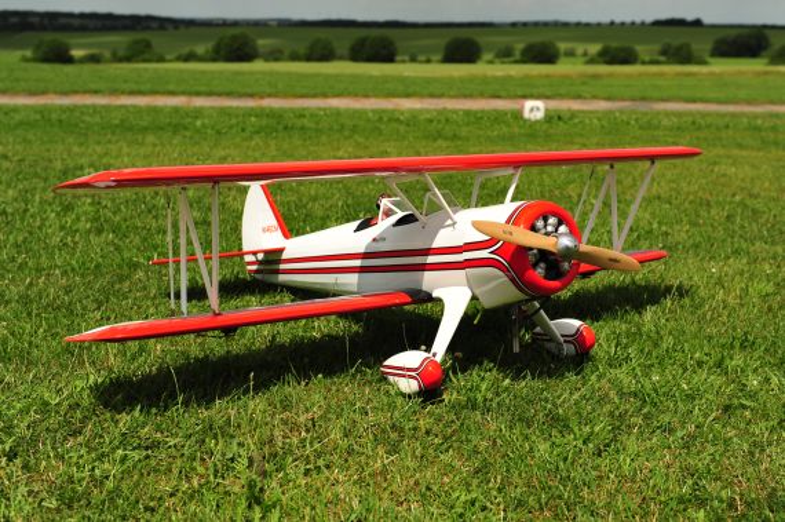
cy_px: 261
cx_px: 392
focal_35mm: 34
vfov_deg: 38.8
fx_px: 741
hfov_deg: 55.8
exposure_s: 1/4000
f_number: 3.5
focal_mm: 34
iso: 200
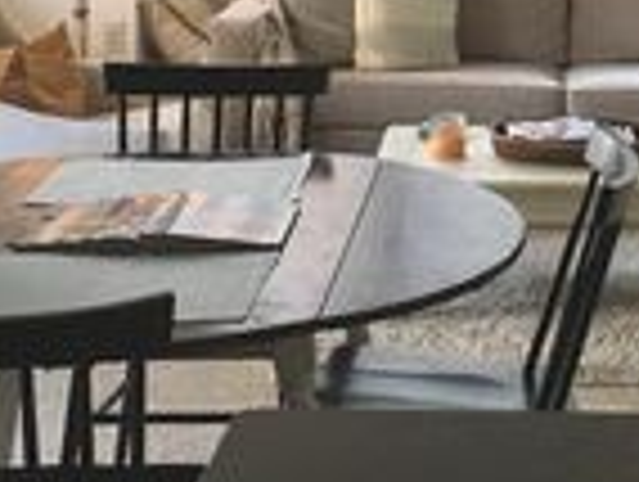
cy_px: -187
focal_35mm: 102
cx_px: 612
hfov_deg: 18.8
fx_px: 1886
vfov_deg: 13.9
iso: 32
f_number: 2.2
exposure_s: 1/30
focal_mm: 4.15
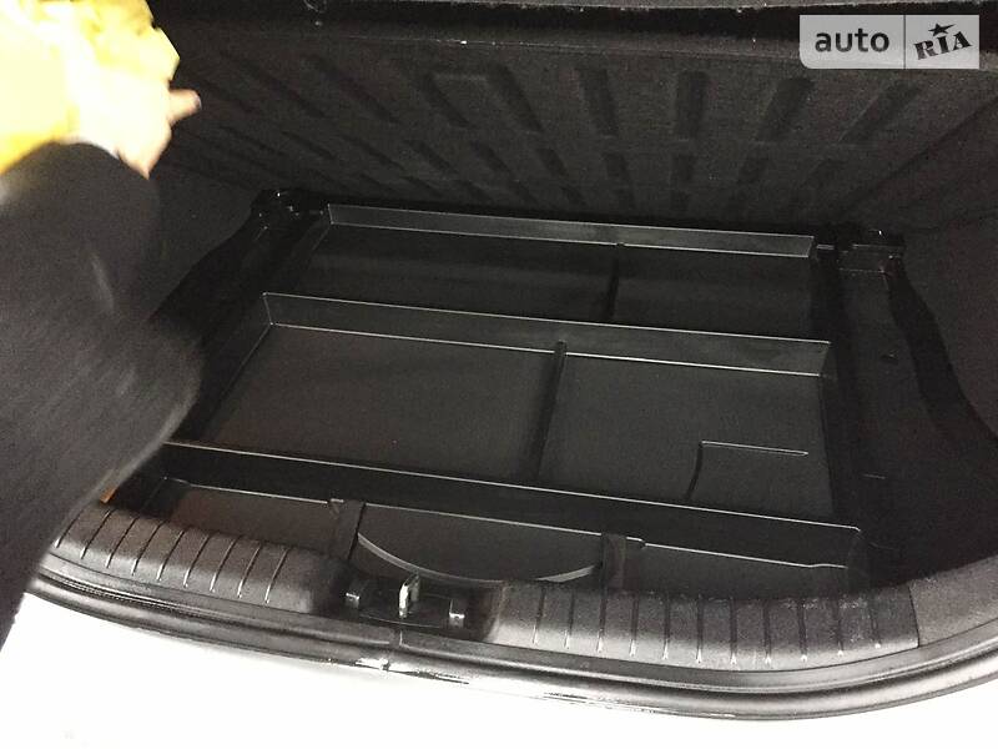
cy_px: 374
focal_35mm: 29
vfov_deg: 48.2
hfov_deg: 61.7
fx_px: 836
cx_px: 499
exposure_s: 1/17
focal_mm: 4.2
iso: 400
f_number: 2.2
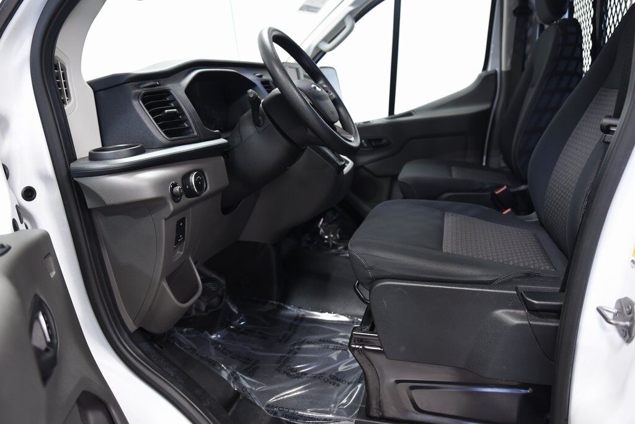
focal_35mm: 28
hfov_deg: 65.4
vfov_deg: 46.5
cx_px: 318
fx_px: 494
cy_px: 212
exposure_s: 1/20
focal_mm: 28
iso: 1250
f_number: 4
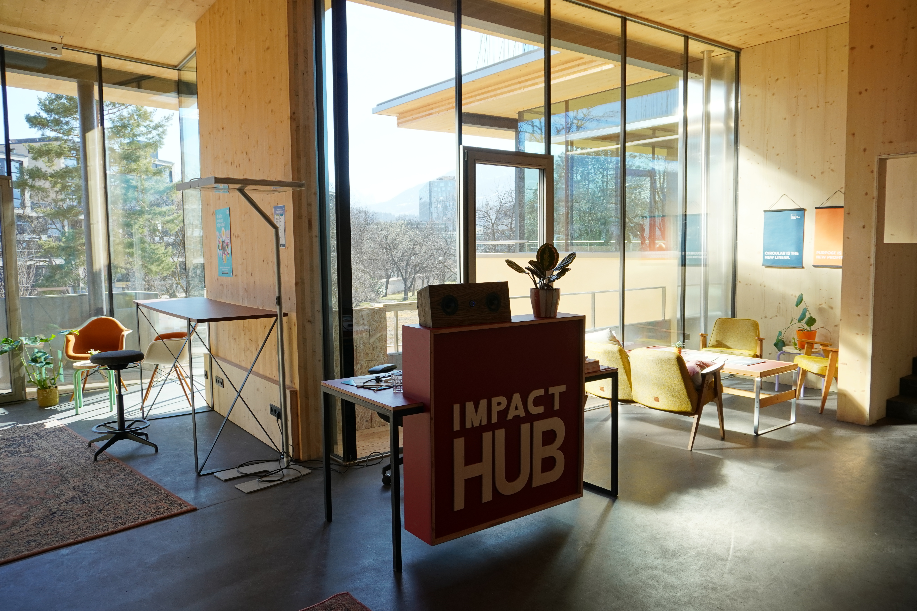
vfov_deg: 47.9
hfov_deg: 67.4
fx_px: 688
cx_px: 458
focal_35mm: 27
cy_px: 306
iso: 500
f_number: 4.5
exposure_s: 1/250
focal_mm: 18
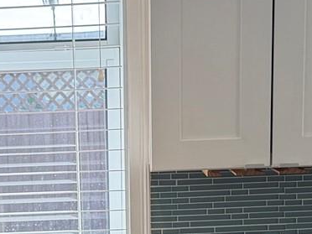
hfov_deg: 14.8
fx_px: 1190
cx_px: 56
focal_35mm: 132
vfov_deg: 10.9
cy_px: 326
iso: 80
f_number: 1.78
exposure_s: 1/254
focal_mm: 6.76
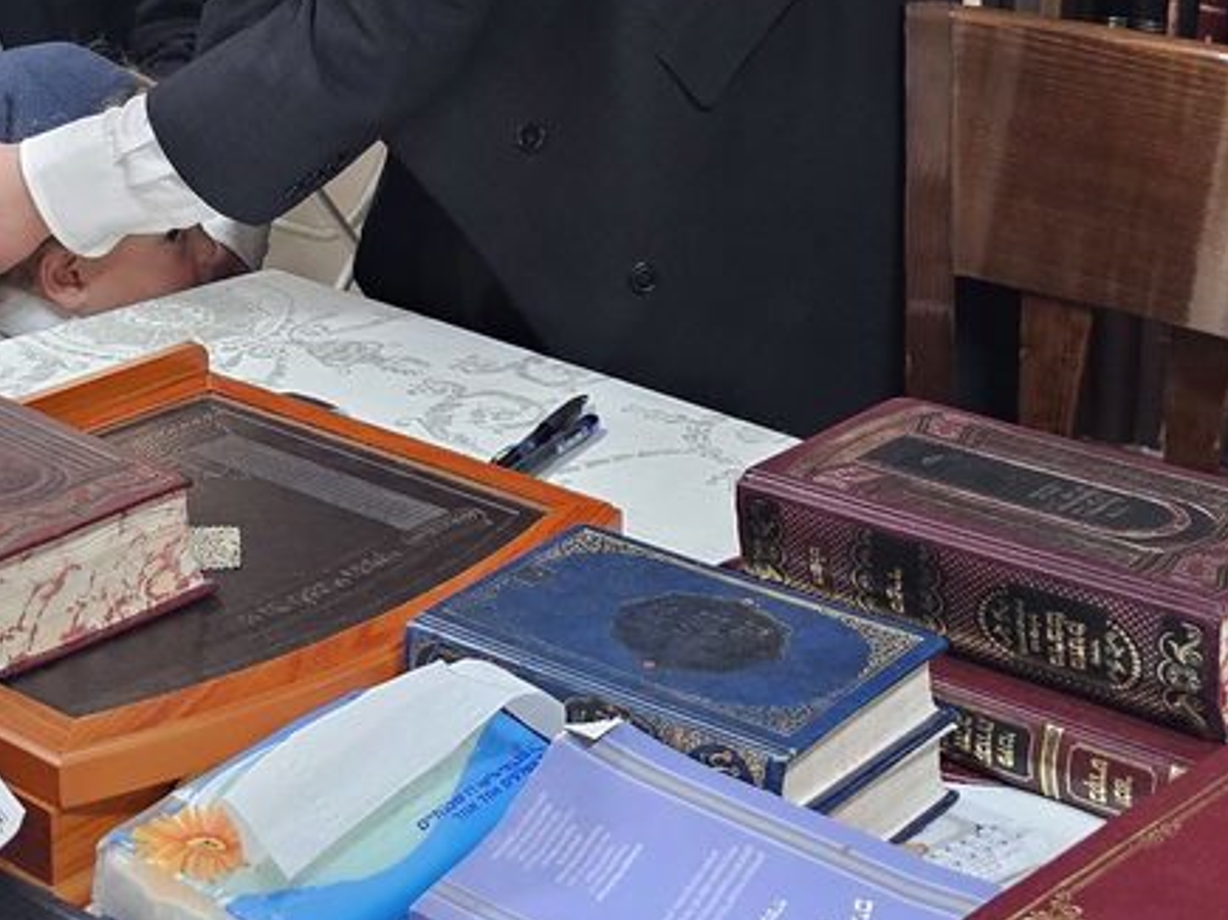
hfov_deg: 25.7
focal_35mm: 74
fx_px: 2624
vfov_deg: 18.9
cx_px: 169
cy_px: -161
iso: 500
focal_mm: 6.3
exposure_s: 1/100
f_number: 1.7
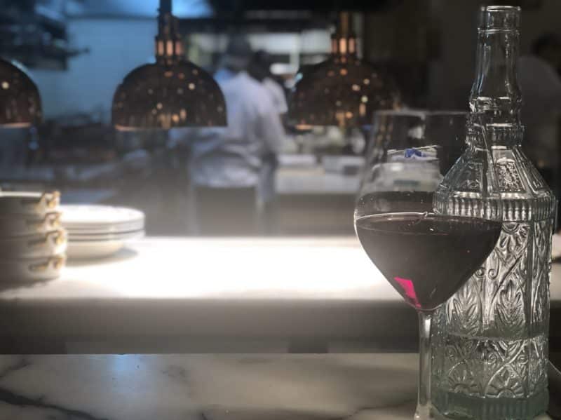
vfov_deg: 25.6
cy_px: 210
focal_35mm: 57
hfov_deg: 33.8
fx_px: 923
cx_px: 280
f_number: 2.8
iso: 50
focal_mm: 6.6
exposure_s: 1/30
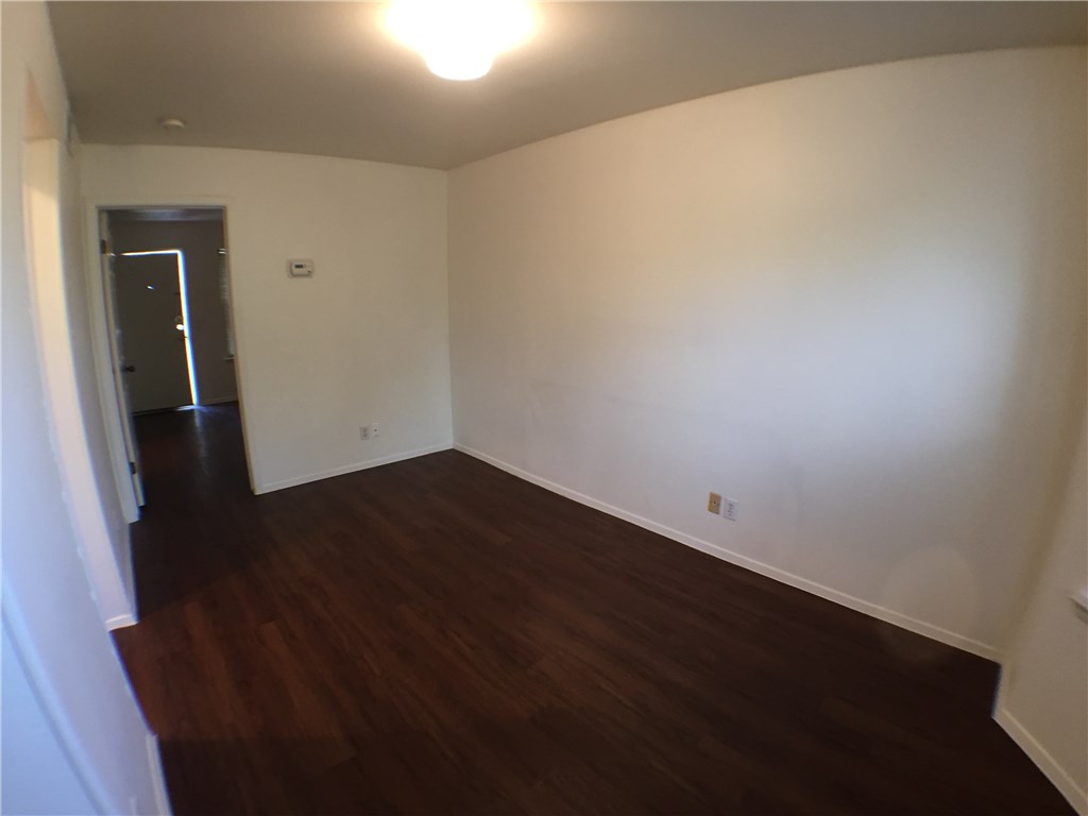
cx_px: 544
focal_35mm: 29
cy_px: 408
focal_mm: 4.15
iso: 125
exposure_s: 1/30
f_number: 2.2
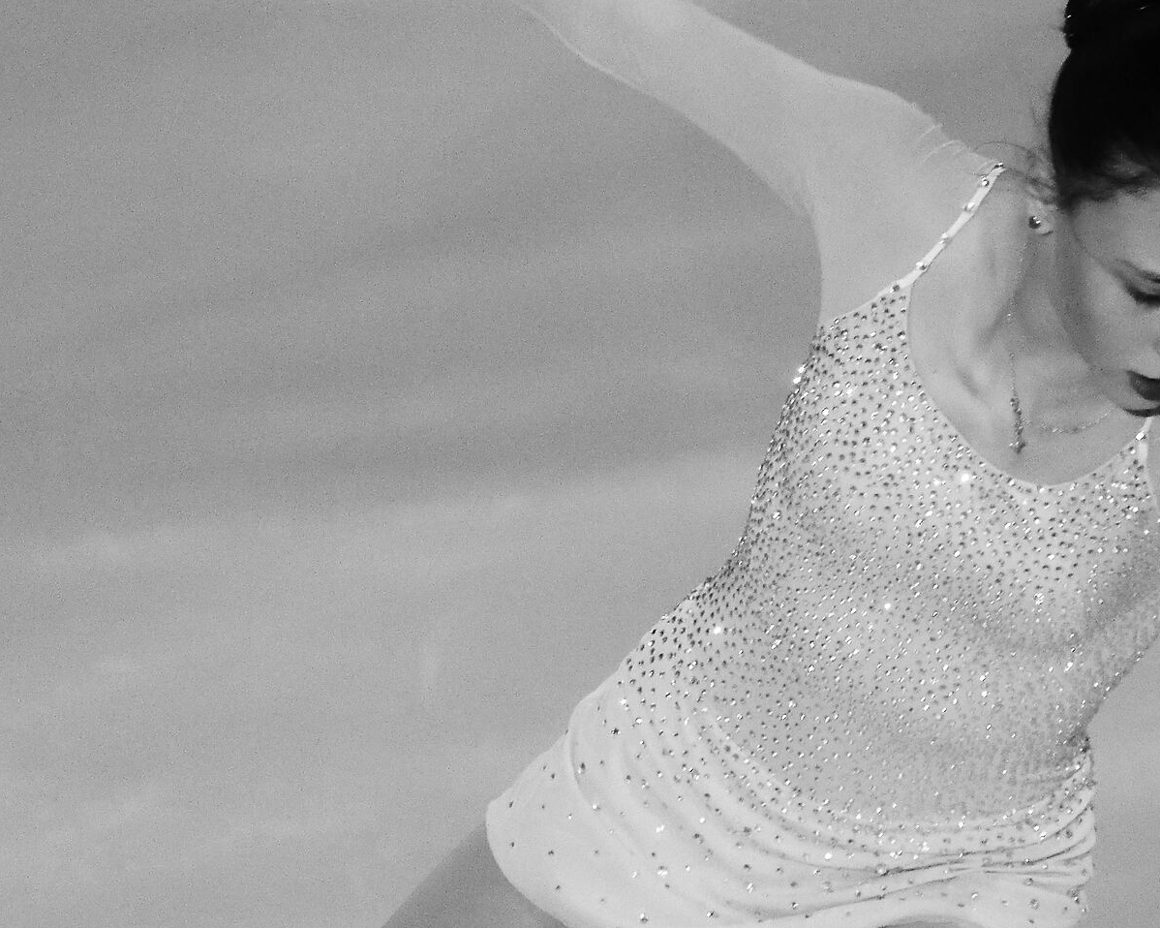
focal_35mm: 845
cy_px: 611
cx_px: 993
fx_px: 29005
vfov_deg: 1.8
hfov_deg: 2.3
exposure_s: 1/500
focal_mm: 300
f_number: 5.6
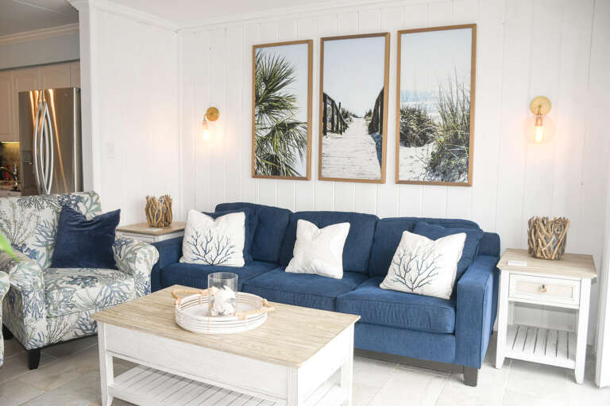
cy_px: 203
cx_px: 305
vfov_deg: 43.6
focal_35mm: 30
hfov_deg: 61.9
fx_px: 508
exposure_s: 1/60
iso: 100
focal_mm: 20
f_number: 4
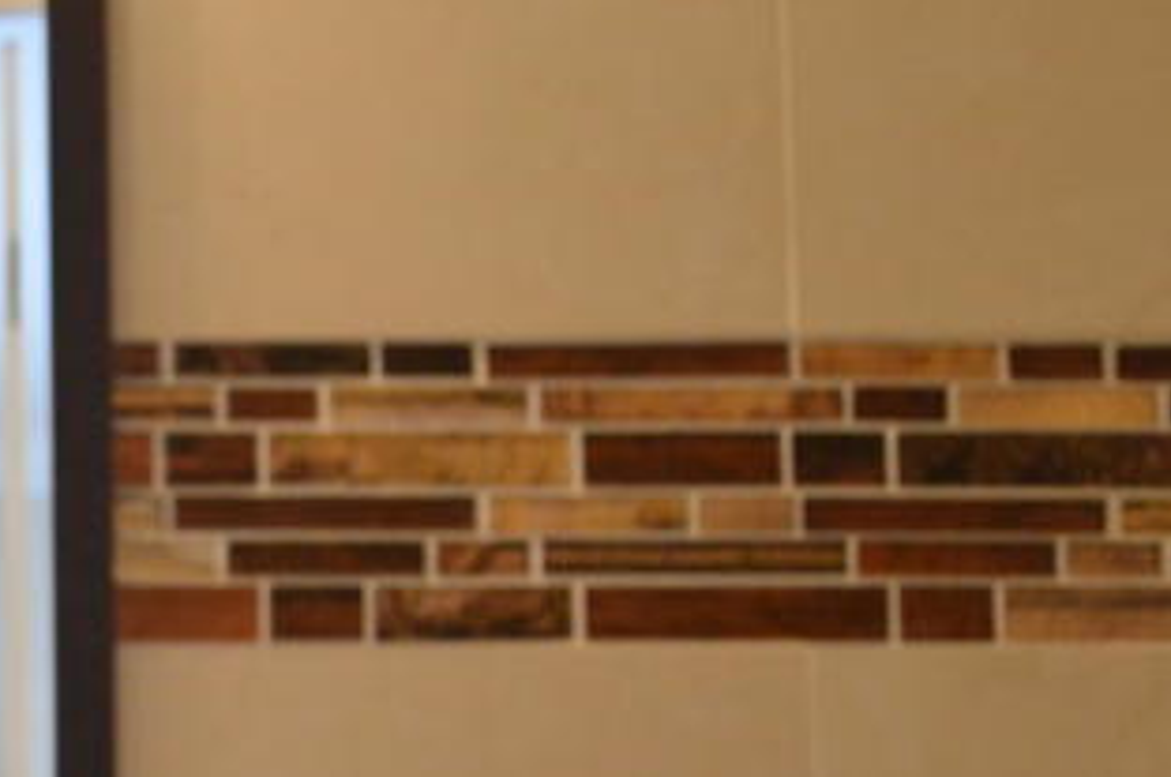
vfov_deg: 13.3
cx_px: -595
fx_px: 3248
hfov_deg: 18.2
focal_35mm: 100
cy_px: 950
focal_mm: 18
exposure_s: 1/60
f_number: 3.5
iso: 720
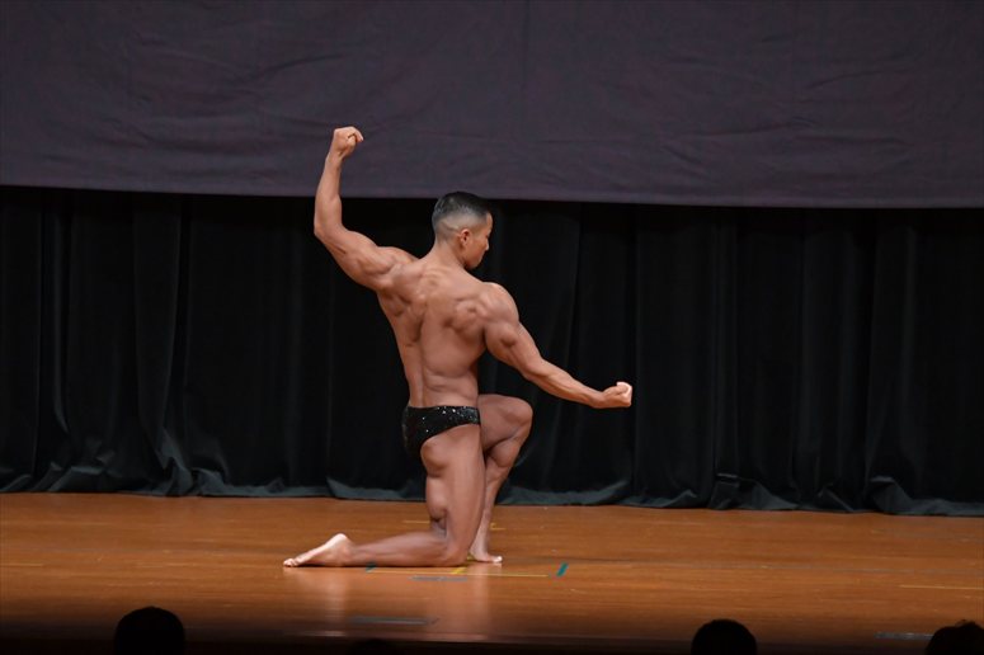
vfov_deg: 5.1
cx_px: 492
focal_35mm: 270
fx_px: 7376
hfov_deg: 7.6
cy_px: 328
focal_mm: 180
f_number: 5.6
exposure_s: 1/400
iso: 4000
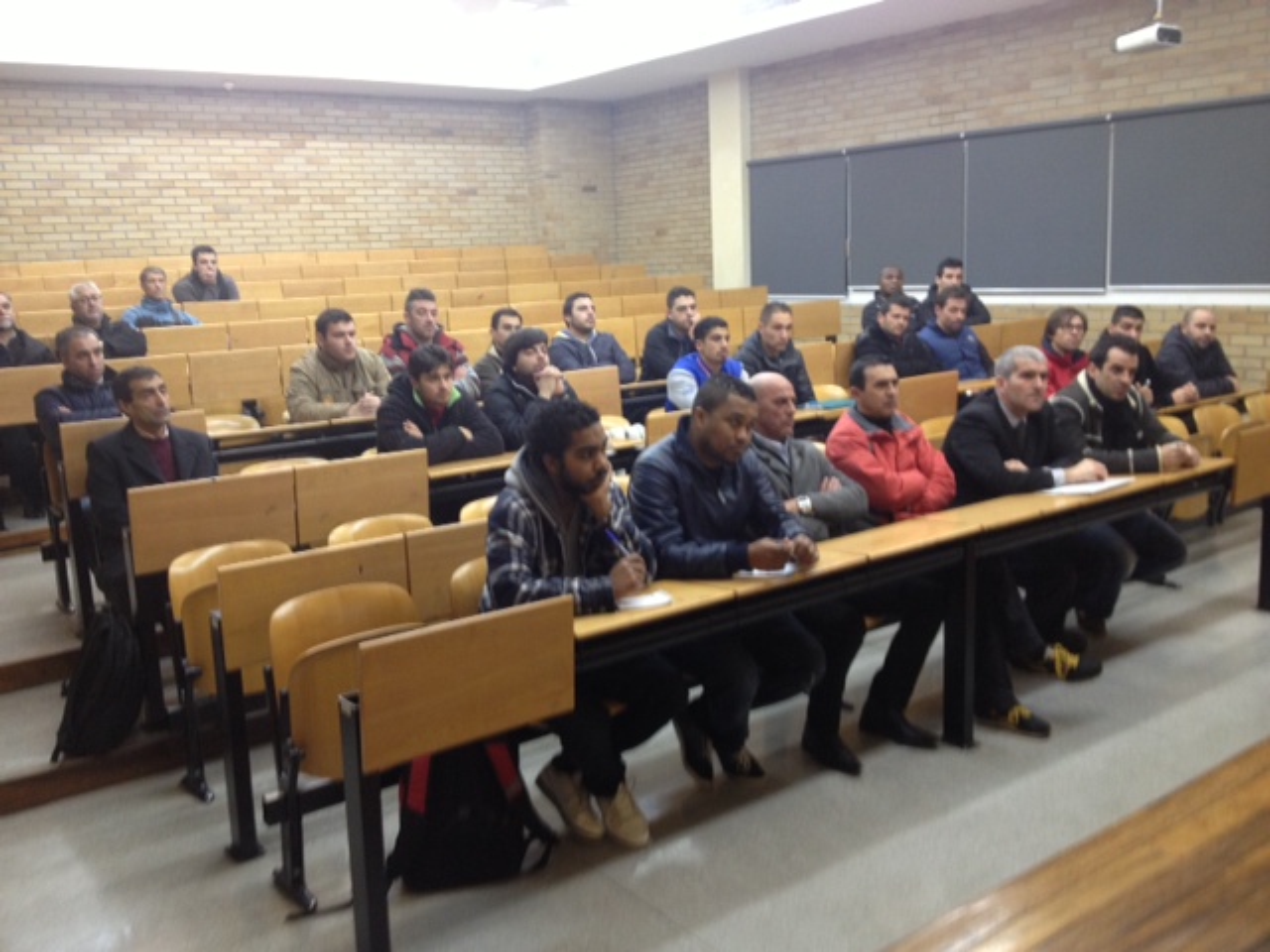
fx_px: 1284
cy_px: 476
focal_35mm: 35
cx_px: 635
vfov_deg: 40.7
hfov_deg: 52.6
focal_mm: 4.28
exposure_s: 1/20
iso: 125
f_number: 2.4
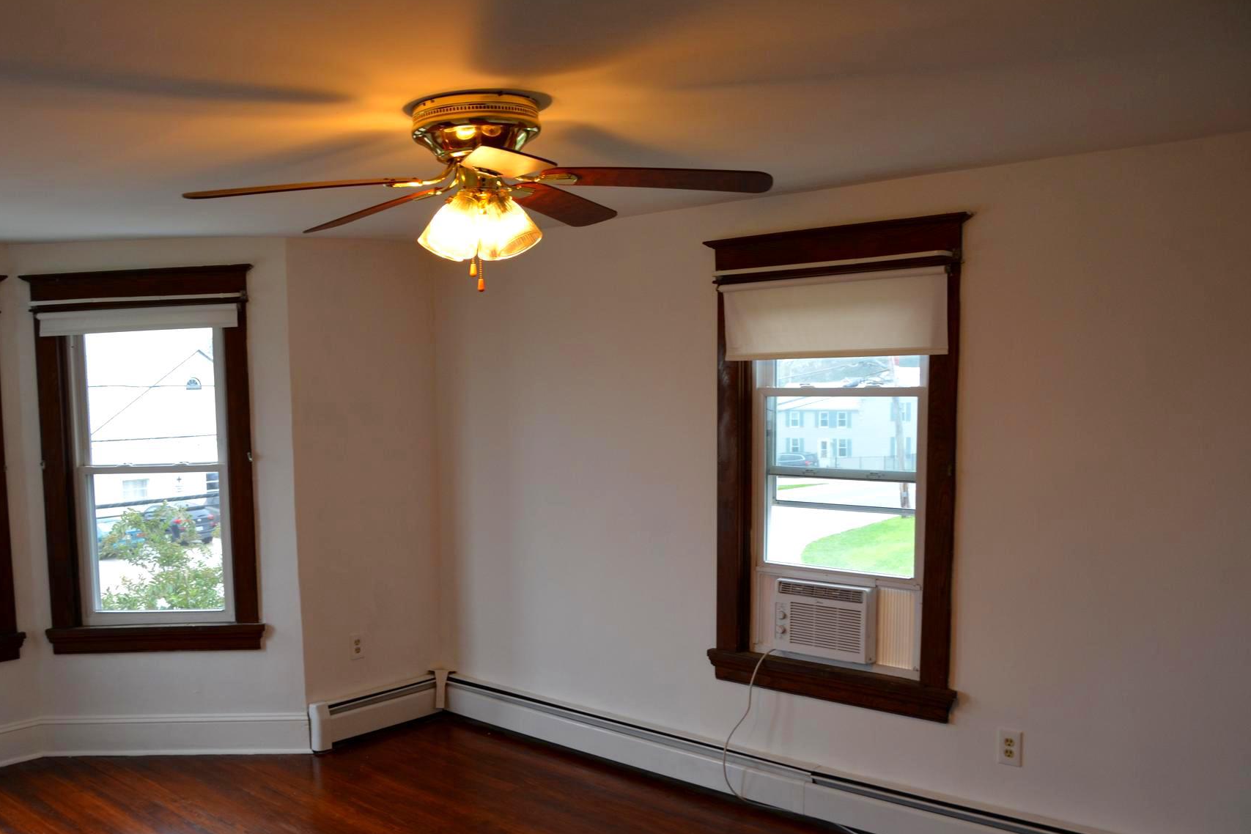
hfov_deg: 60.7
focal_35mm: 31
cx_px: 547
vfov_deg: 42.7
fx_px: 1063
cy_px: 492
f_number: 4
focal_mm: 17
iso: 400
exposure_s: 1/60
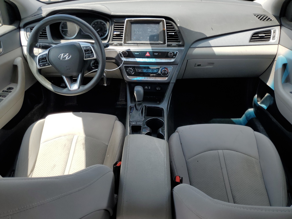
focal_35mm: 26
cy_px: 110
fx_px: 219
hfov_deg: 67.3
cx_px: 146
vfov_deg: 53.1
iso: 50
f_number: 1.5
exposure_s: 1/769
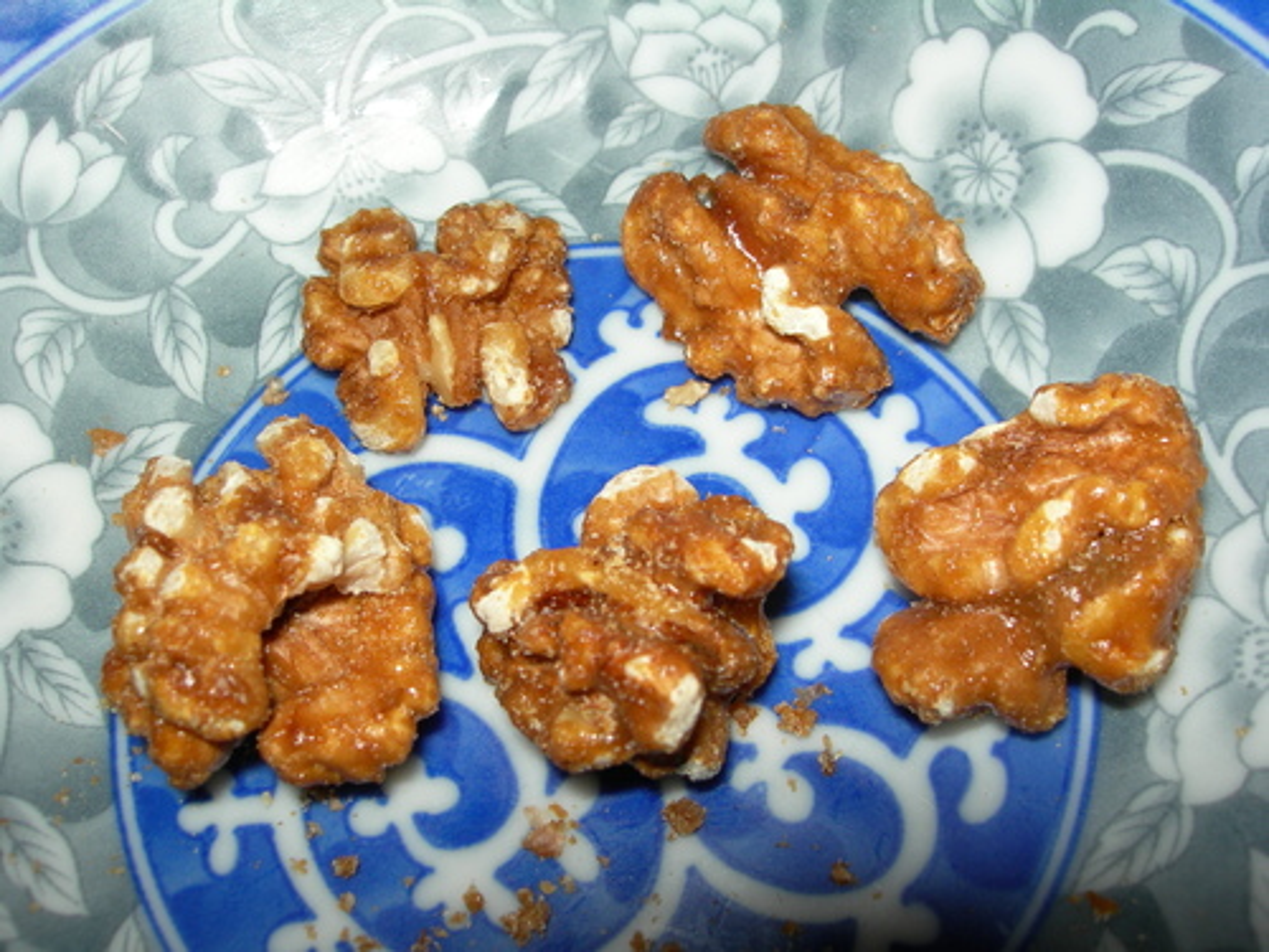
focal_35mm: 38
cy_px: 476
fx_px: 1393
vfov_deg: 37.7
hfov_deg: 49.0
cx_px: 634
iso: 50
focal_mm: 7.8
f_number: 4.8
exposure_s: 1/60.1
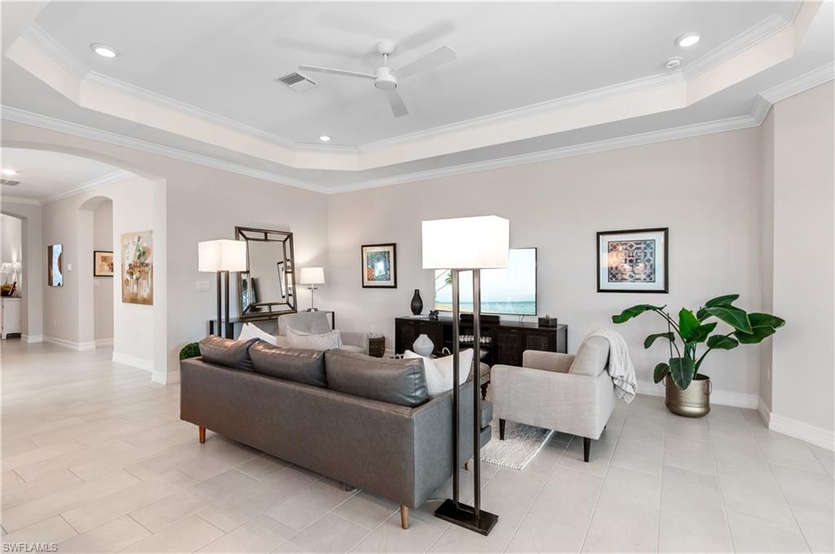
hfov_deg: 95.1
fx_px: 382
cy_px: 277
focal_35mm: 16
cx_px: 418
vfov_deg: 71.9
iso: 200
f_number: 8
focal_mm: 11
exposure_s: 1/5
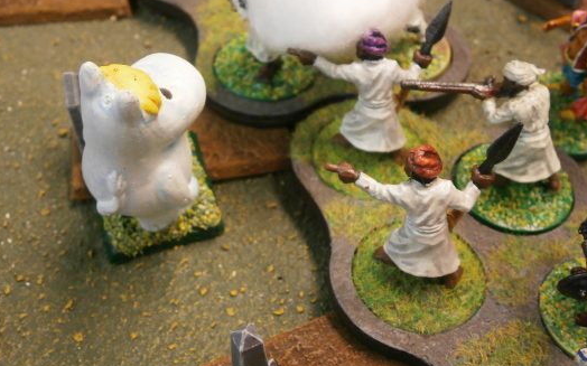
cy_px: 148
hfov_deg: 39.6
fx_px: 816
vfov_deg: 25.3
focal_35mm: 51
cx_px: 297
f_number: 3.4
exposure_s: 1/20
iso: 200
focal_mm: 8.3
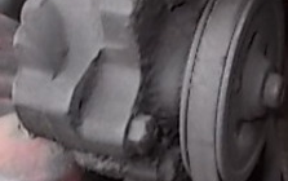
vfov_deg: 13.4
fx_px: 770
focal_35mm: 98
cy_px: 120
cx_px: 212
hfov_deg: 21.0
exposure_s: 1/25
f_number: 3.4
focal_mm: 5.3
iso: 200
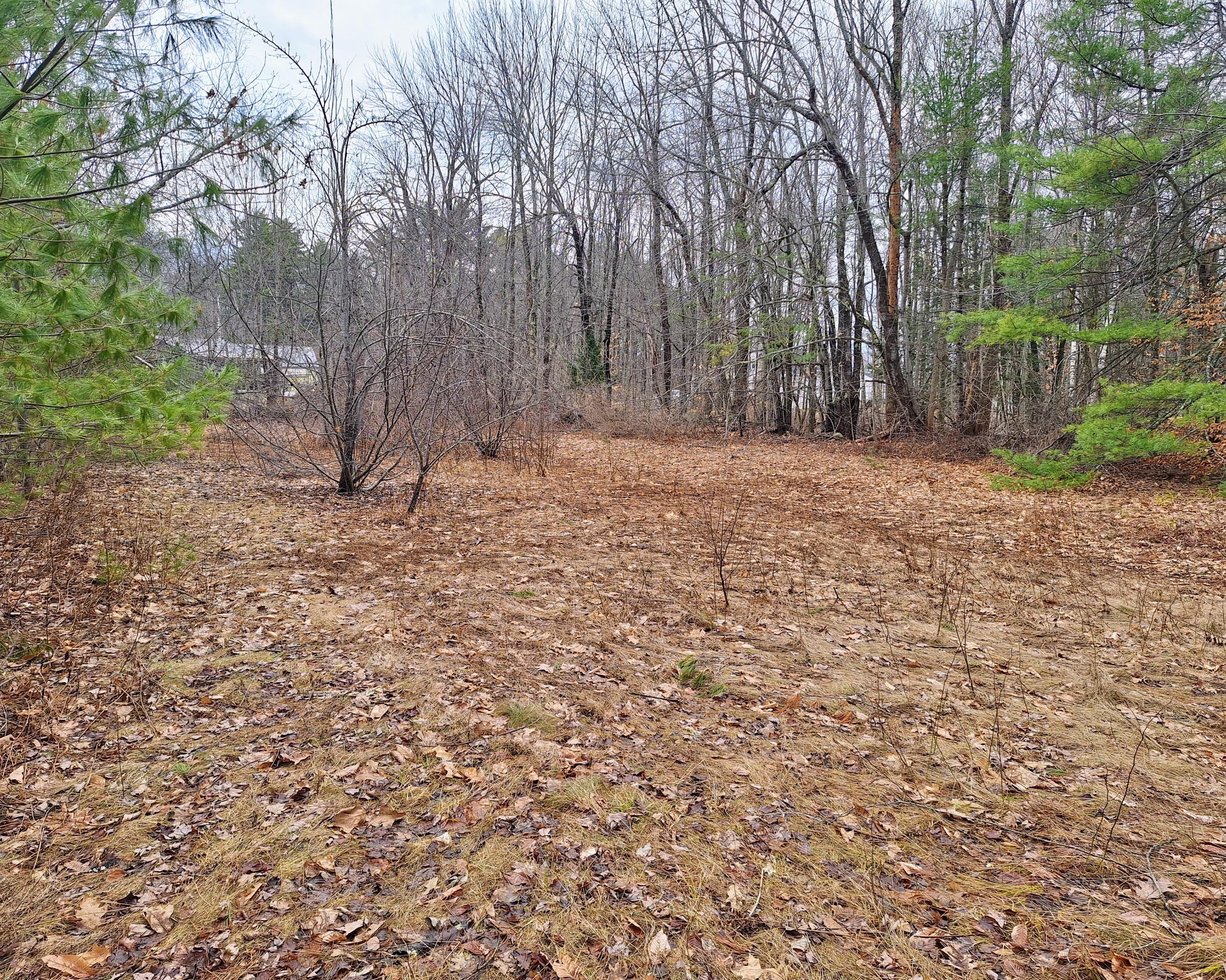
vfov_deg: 58.8
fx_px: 871
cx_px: 587
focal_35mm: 24
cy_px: 489
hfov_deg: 70.3
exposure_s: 1/1462
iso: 40
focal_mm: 5.54
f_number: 1.8
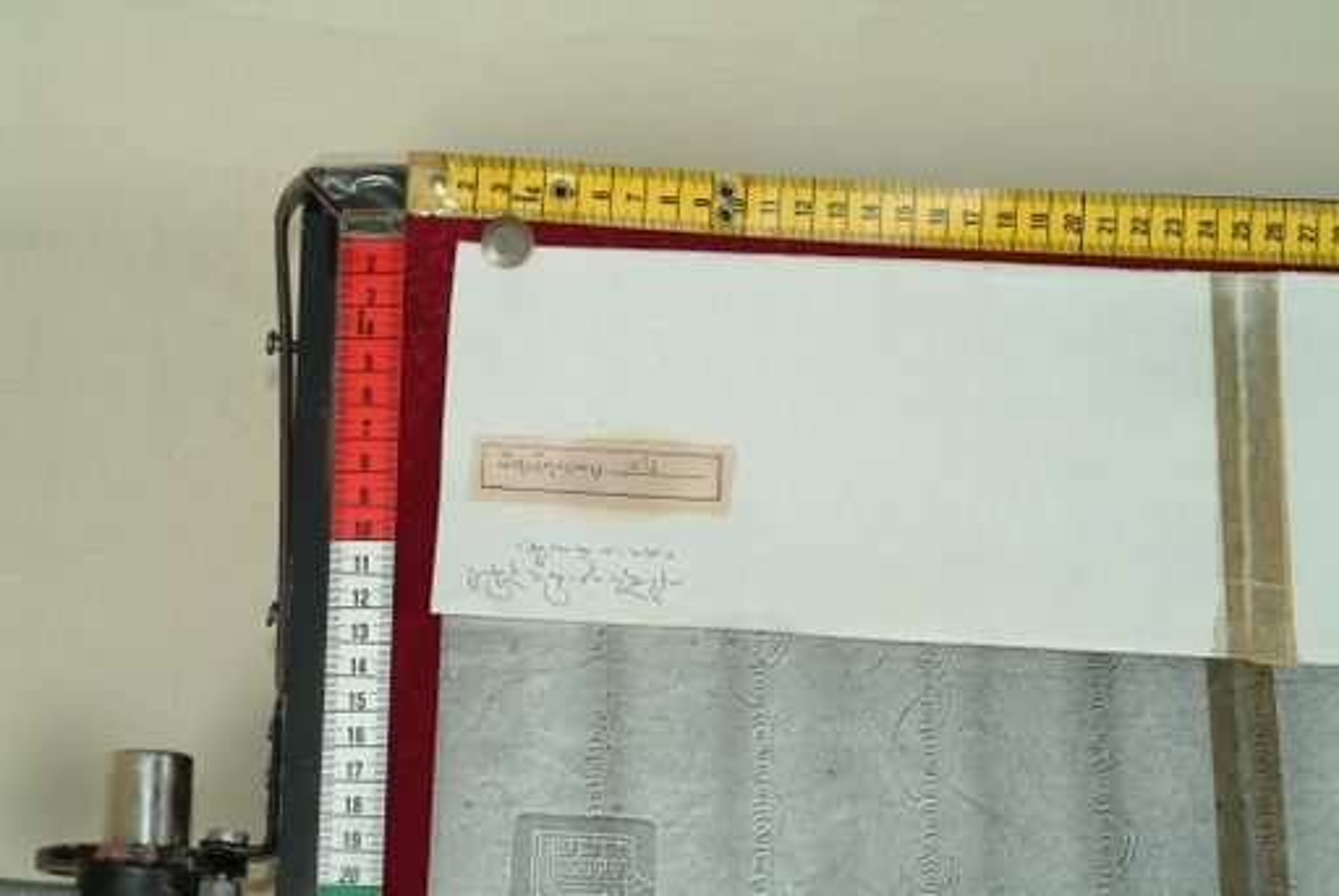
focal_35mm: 88
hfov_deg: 23.0
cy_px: 448
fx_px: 3296
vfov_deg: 15.5
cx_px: 670
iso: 160
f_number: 13
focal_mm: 59
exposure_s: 1/20
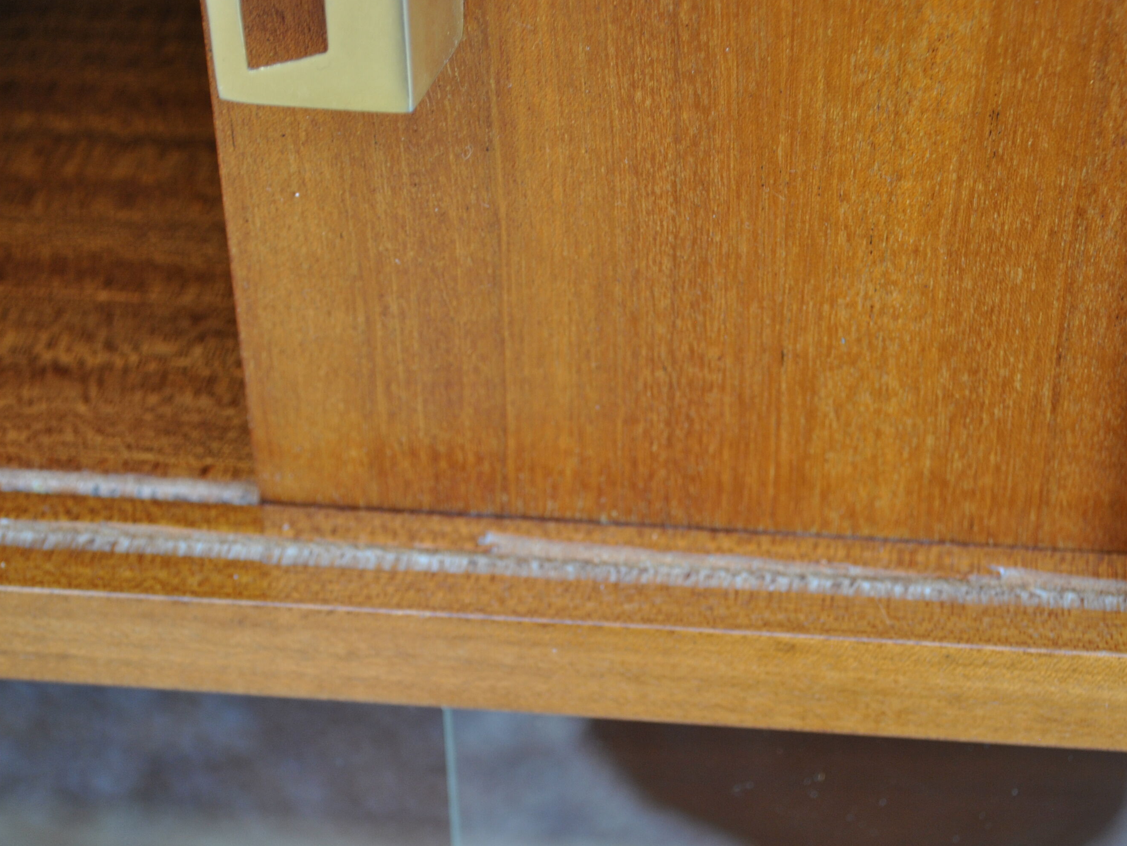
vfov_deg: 18.4
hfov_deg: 24.4
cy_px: 514
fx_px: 2605
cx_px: 592
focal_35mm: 80
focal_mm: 38
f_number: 5
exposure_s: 1/40
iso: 200
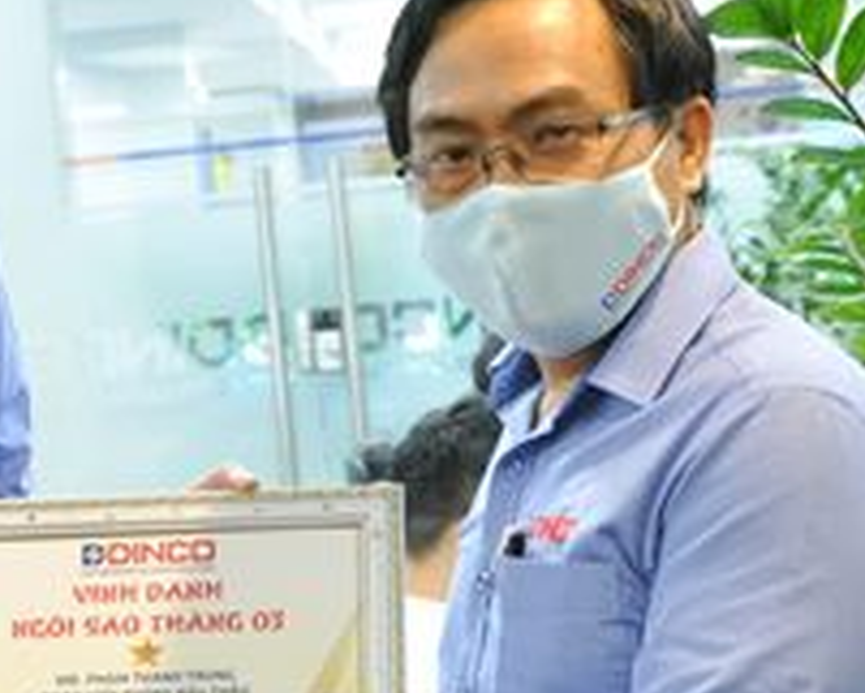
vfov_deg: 11.4
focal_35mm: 135
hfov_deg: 14.1
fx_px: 3458
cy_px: 327
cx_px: 34
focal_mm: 32
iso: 1000
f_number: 3.5
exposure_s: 1/40
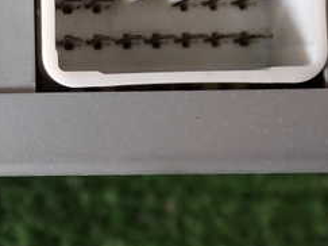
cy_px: 30
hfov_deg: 21.1
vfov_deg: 16.4
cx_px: -15
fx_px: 843
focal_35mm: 89
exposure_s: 1/80
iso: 160
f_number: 2.5
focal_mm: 6.37
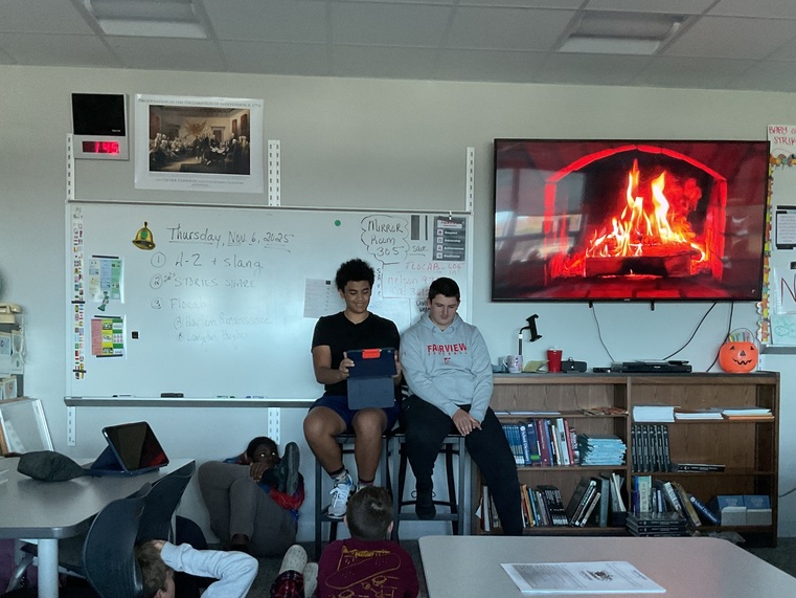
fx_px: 897
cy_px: 380
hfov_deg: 47.8
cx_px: 412
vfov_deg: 36.6
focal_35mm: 39
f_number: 1.8
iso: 200
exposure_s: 1/60
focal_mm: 3
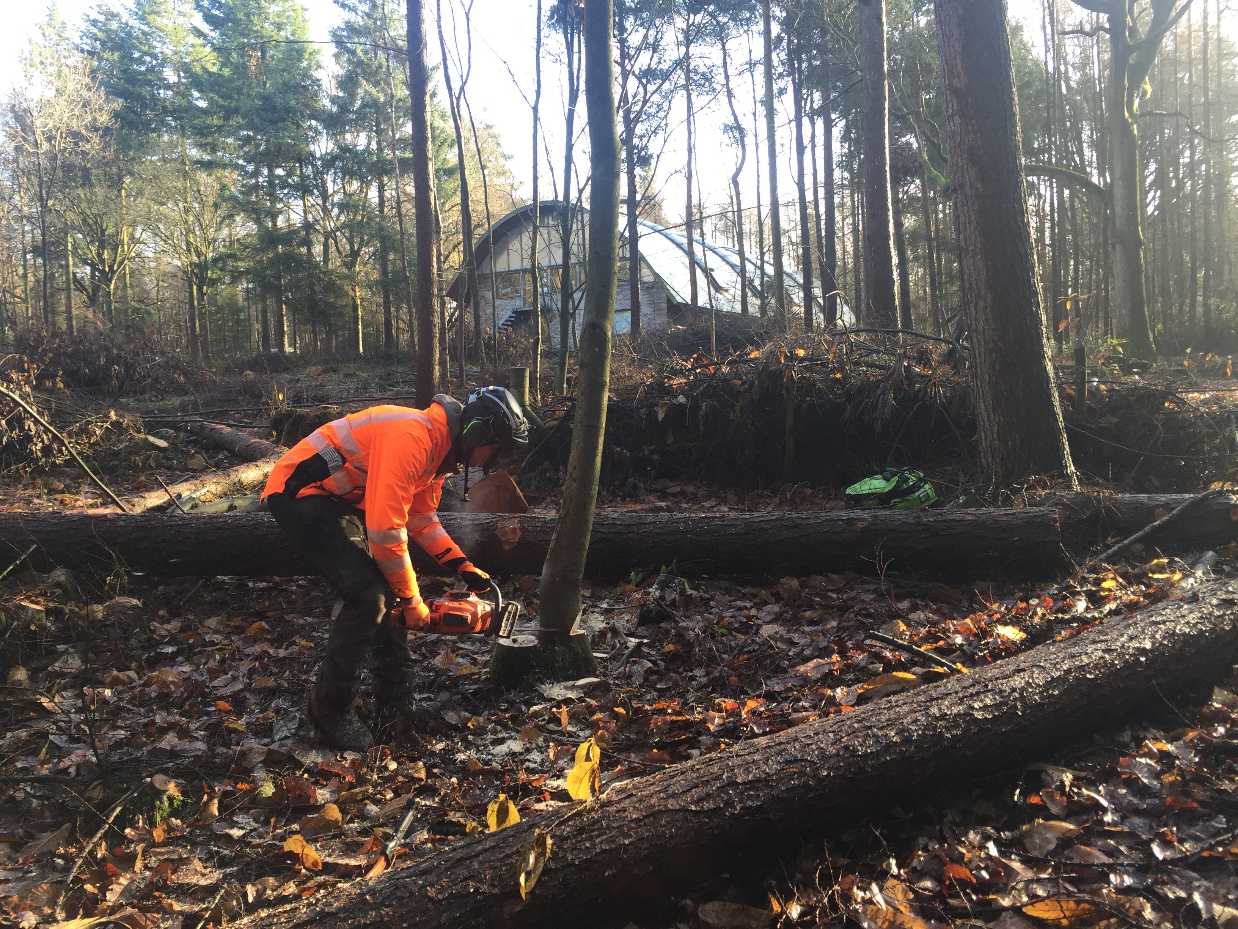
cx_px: 619
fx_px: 1037
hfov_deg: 61.7
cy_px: 464
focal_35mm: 29
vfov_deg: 48.2
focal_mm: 4.15
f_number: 2.2
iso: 32
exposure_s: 1/100
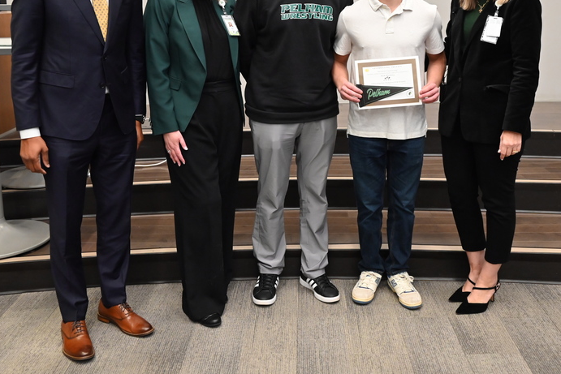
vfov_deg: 30.8
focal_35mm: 43
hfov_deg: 45.4
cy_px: 101
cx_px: 290
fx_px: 670
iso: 3200
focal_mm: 29
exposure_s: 1/100
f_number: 4.5
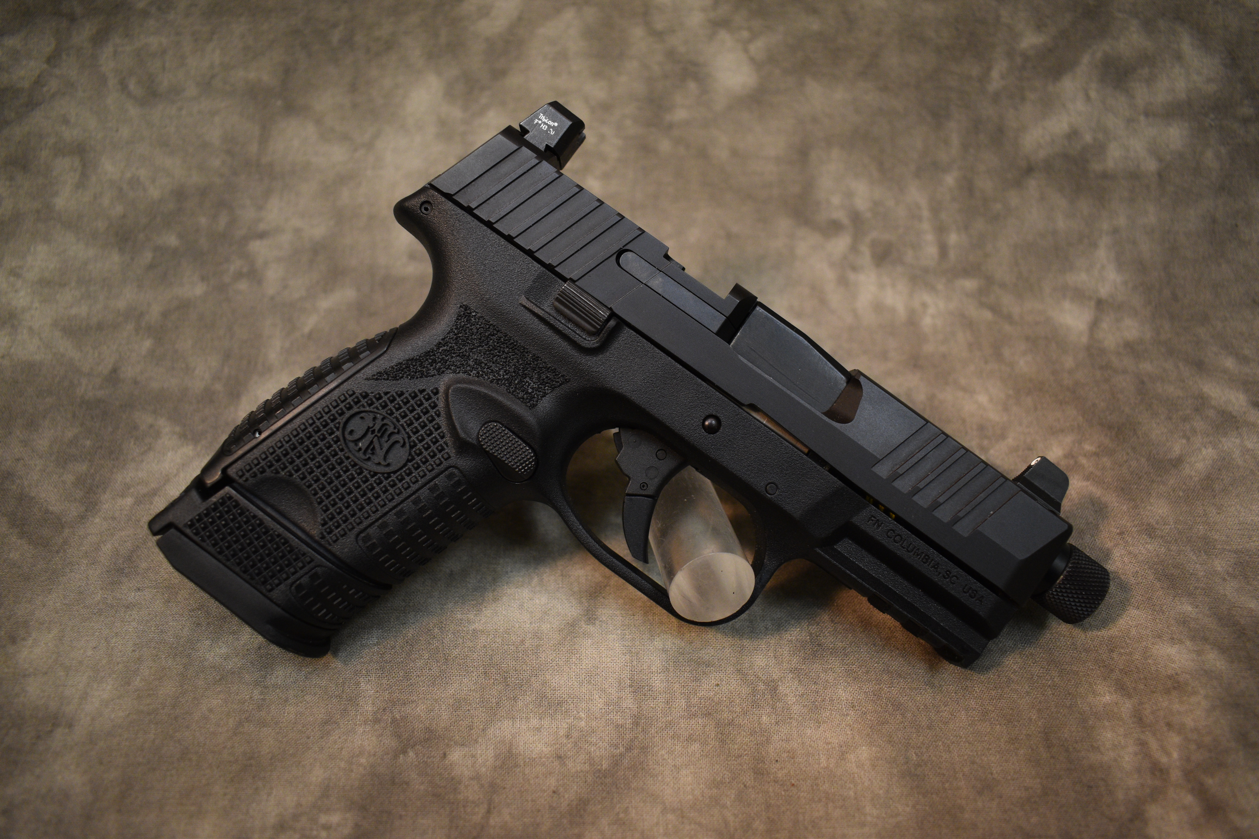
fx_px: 944
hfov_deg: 67.4
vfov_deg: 47.9
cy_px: 420
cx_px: 630
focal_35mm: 27
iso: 900
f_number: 3.5
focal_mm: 18
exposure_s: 1/125
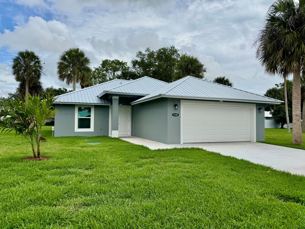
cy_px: 114
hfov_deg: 71.6
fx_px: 211
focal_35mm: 24
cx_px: 152
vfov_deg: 56.8
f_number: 1.78
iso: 80
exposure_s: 1/7937
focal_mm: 6.76
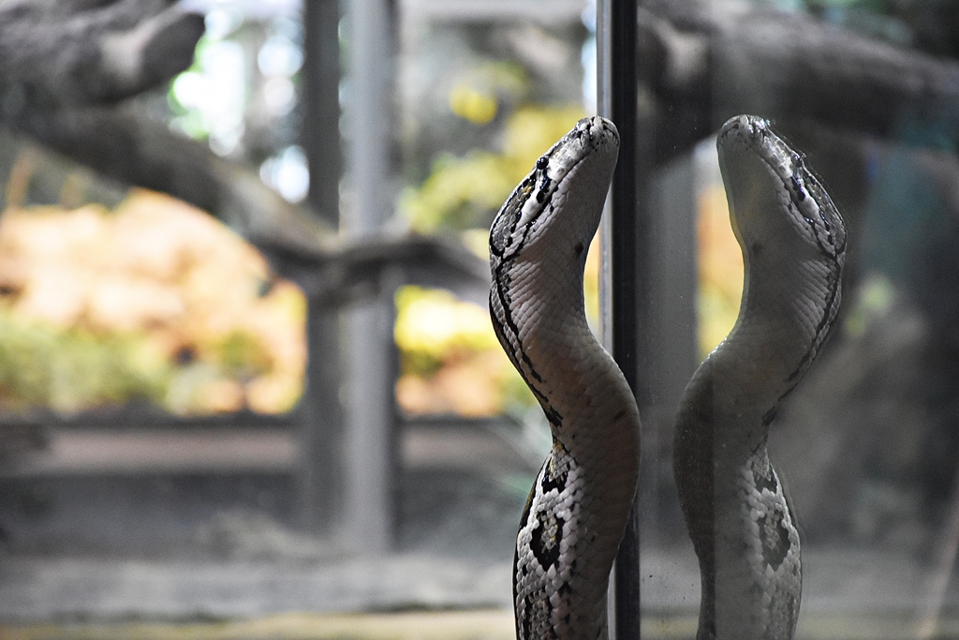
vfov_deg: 6.5
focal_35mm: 210
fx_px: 5595
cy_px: 320
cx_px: 480
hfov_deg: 9.8
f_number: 5.6
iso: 2800
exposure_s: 1/125
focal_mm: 140
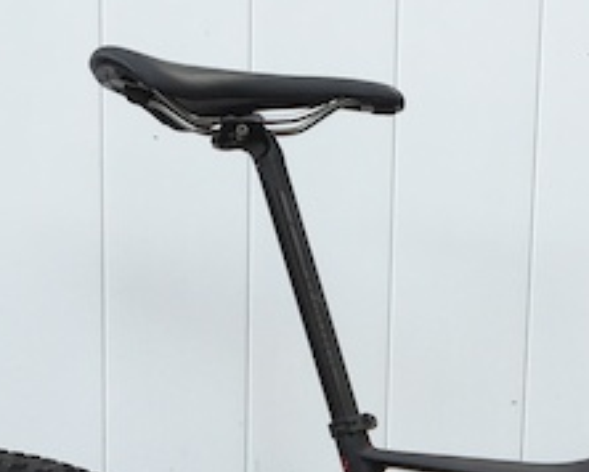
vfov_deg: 14.2
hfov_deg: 18.4
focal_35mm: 102
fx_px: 1780
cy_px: 687
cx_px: 552
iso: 32
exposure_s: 1/258
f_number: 2.2
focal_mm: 4.15
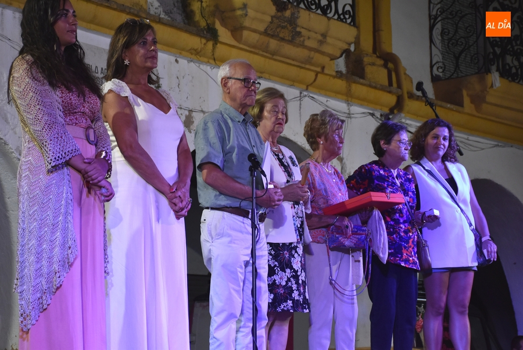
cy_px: 175
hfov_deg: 24.2
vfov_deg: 16.3
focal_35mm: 84
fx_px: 1221
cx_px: 262
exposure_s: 1/60
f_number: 4.8
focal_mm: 56
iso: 1400
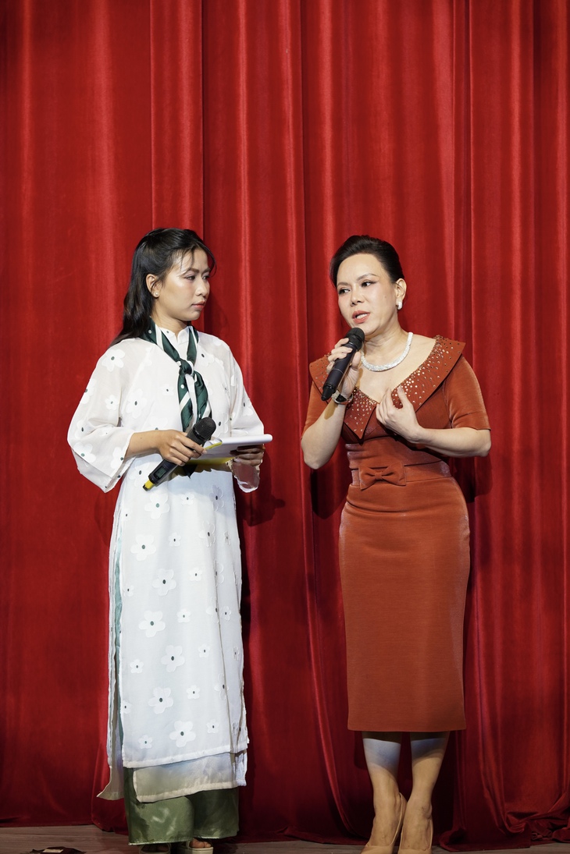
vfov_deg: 18.2
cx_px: 285
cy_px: 427
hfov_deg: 12.2
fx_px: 2672
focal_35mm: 112
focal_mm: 75
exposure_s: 1/160
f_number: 2.5
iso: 400
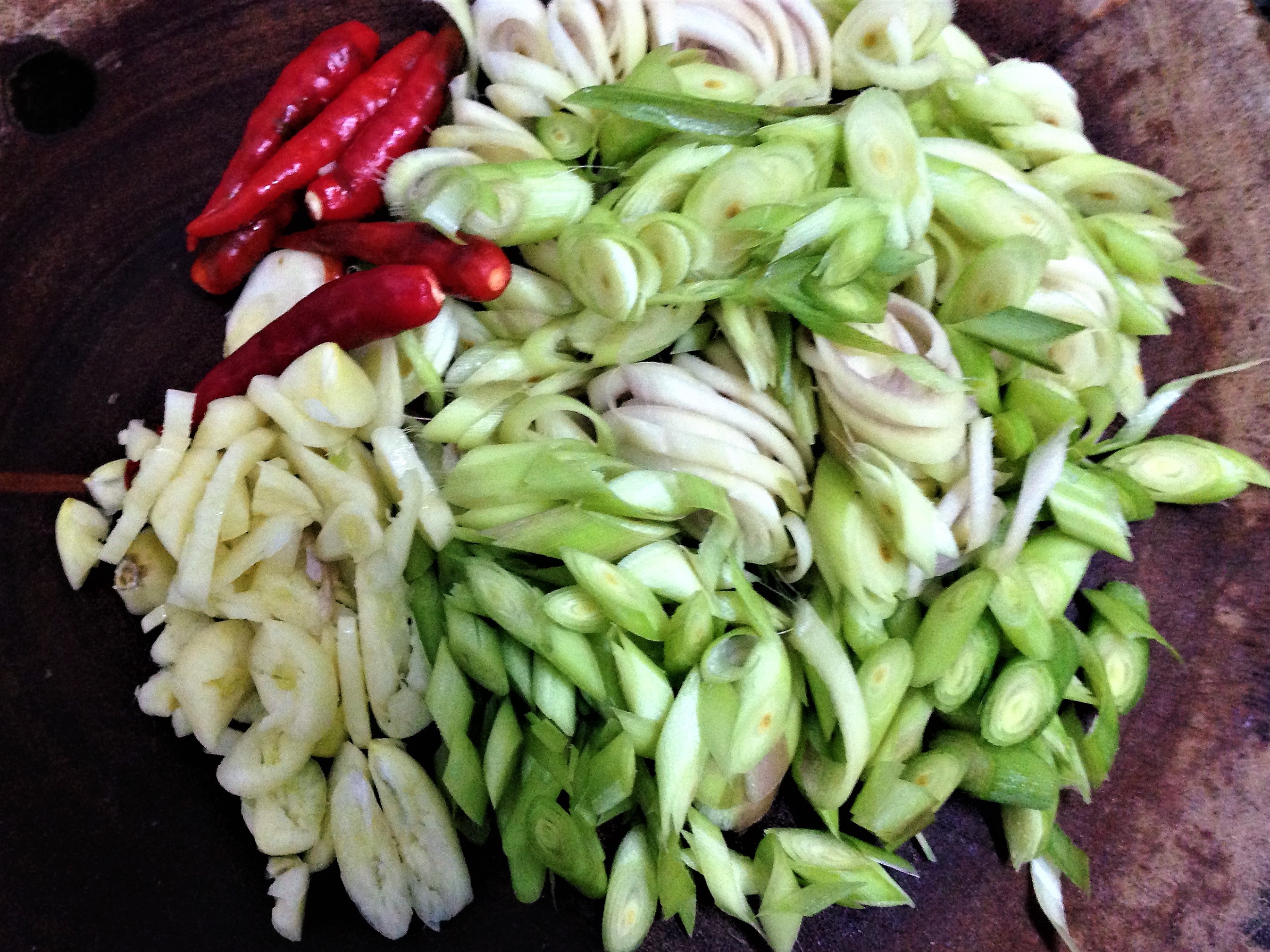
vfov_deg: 42.9
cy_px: 476
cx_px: 635
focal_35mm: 33
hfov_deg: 55.4
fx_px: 1210
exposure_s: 1/20
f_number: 2.4
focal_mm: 4.12
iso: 320
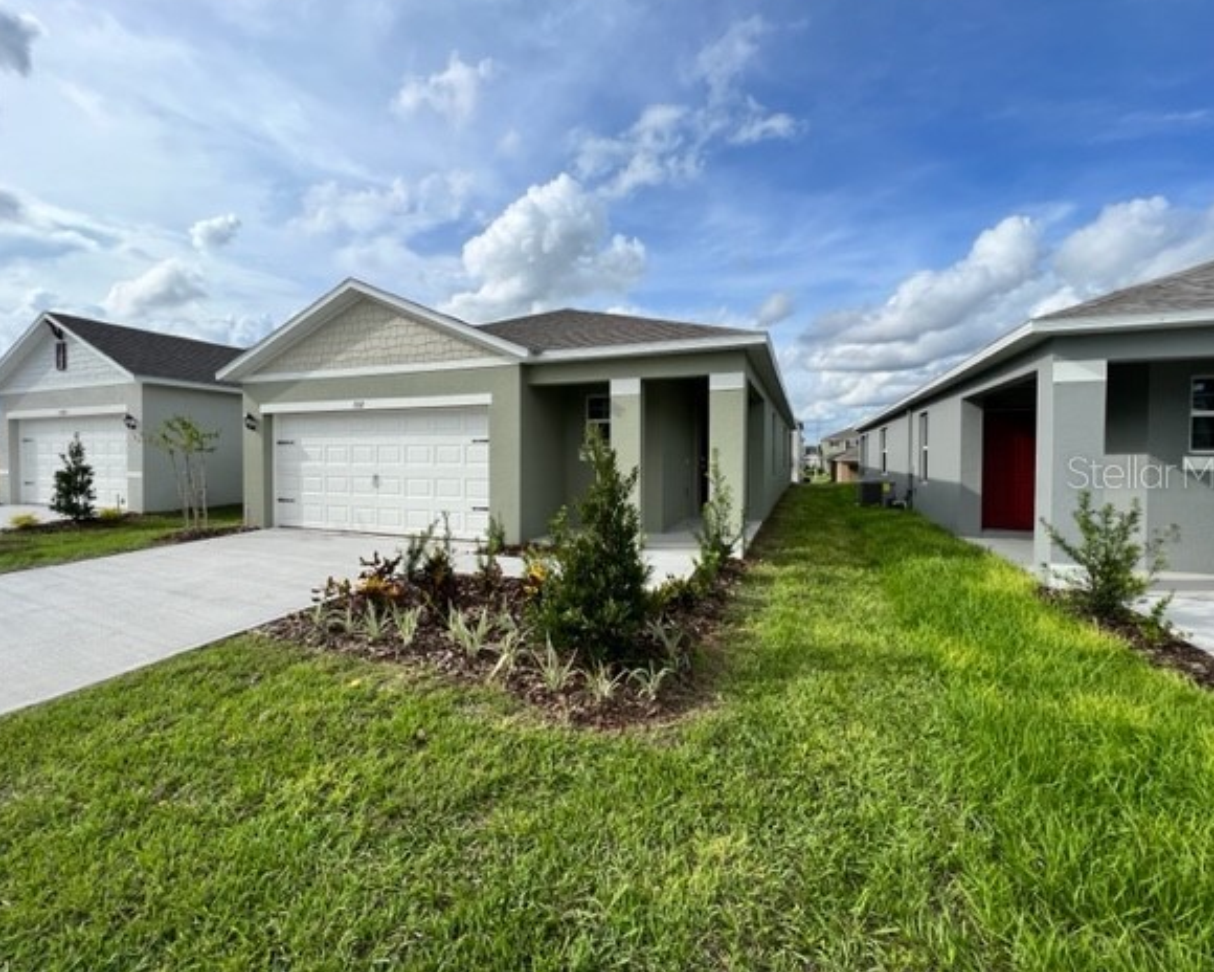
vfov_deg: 88.0
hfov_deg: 100.7
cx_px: 594
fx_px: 503
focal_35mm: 14
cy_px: 471
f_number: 1.8
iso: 32
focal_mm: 1.57
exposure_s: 1/1698
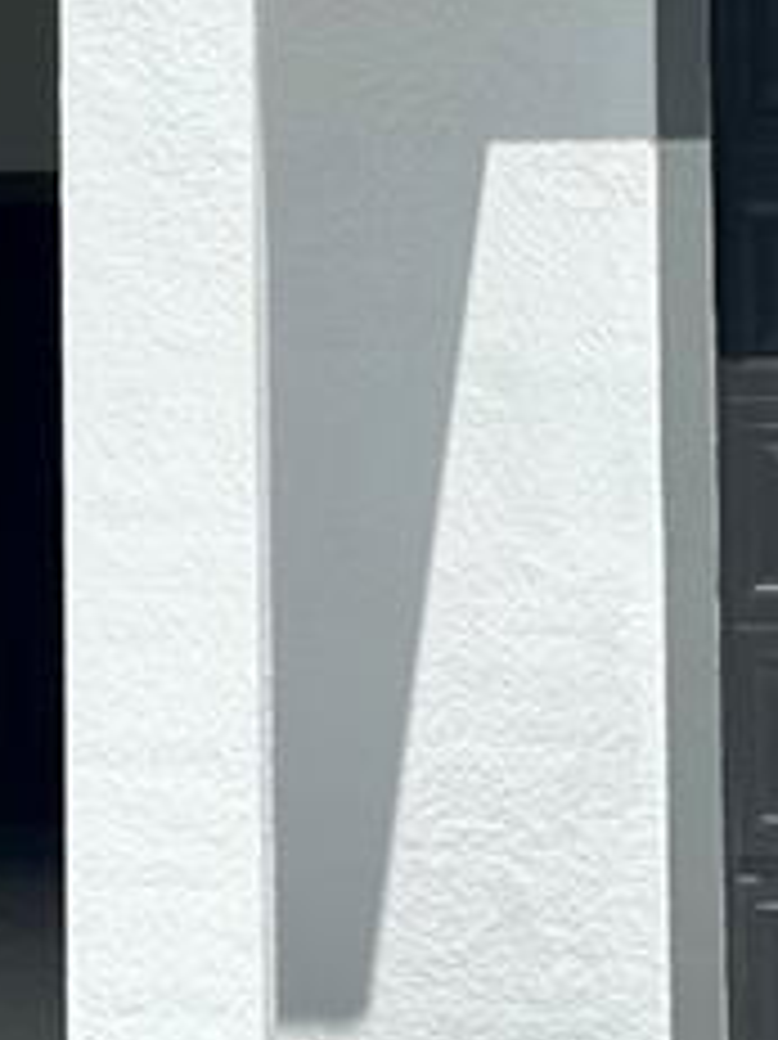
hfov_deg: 10.9
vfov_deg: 14.5
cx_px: 153
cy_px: 171
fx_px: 4049
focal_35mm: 135
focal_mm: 5.7
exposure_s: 1/12658
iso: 50
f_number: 1.5
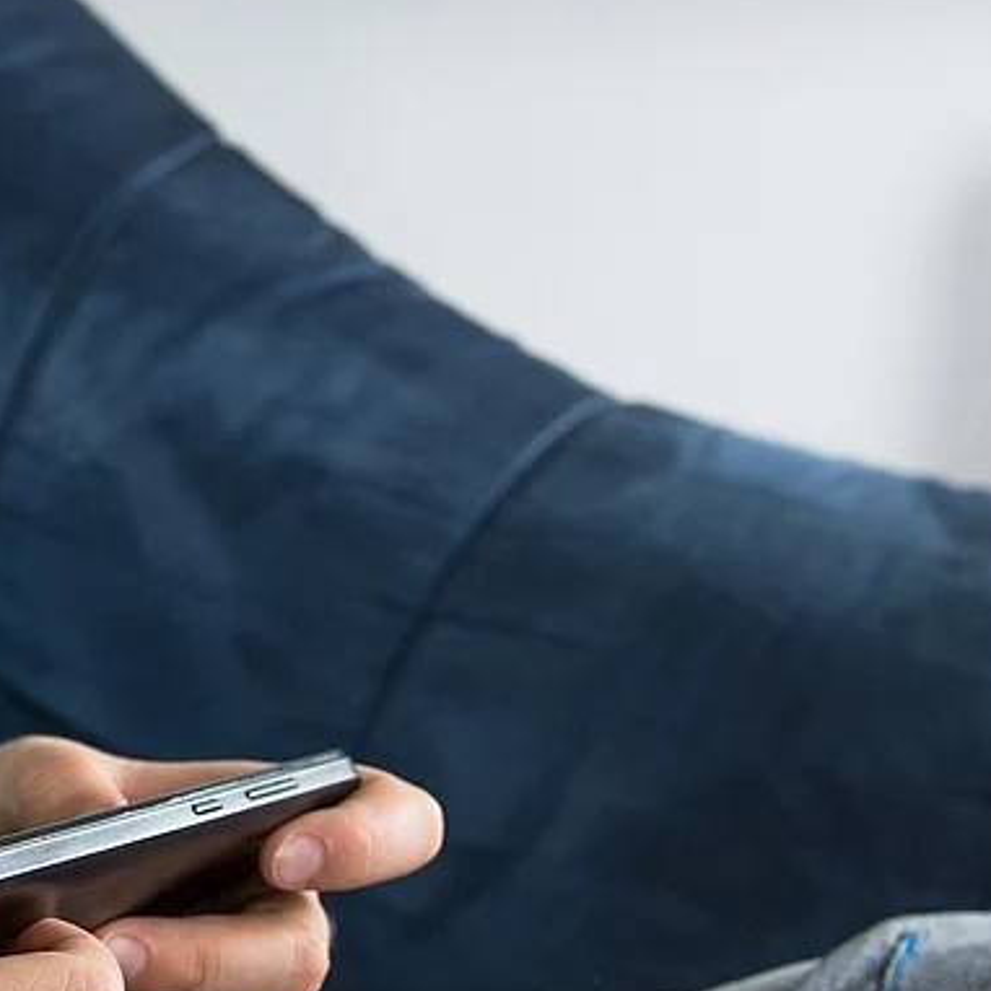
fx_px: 2818
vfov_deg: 19.8
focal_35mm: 87
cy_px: 721
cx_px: -3
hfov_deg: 19.4
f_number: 4.5
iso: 500
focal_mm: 29
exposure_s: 1/160
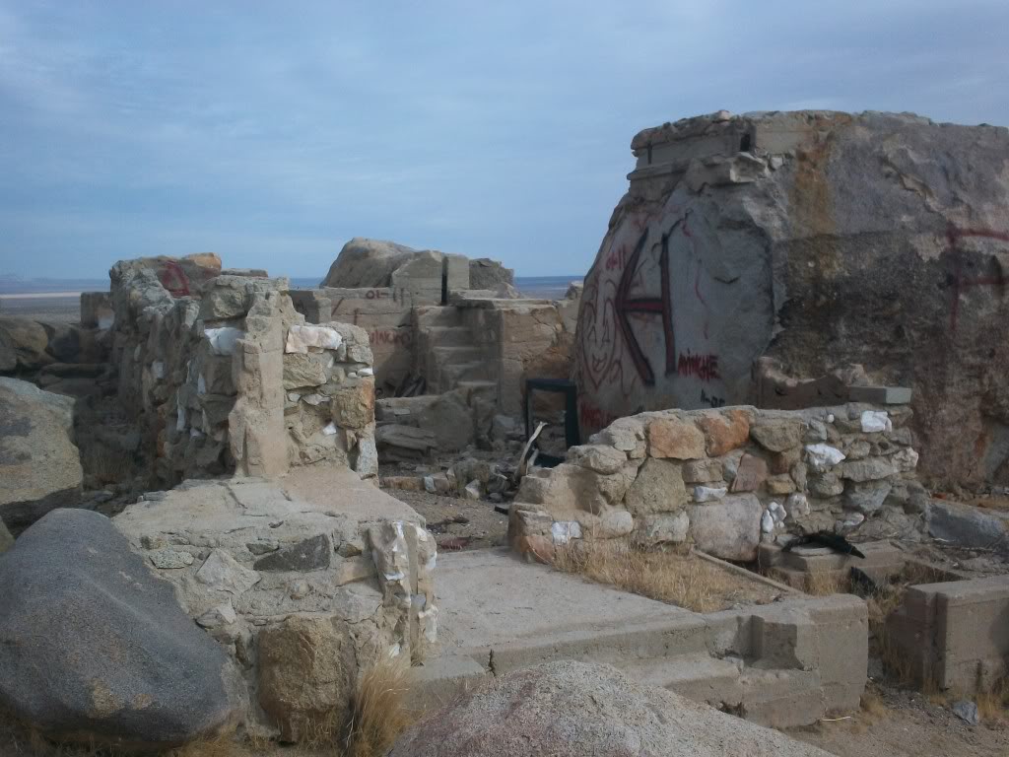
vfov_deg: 37.7
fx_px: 1108
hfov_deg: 49.0
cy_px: 378
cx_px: 504
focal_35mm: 38
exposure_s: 1/800
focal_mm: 6.3
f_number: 4.5
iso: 80
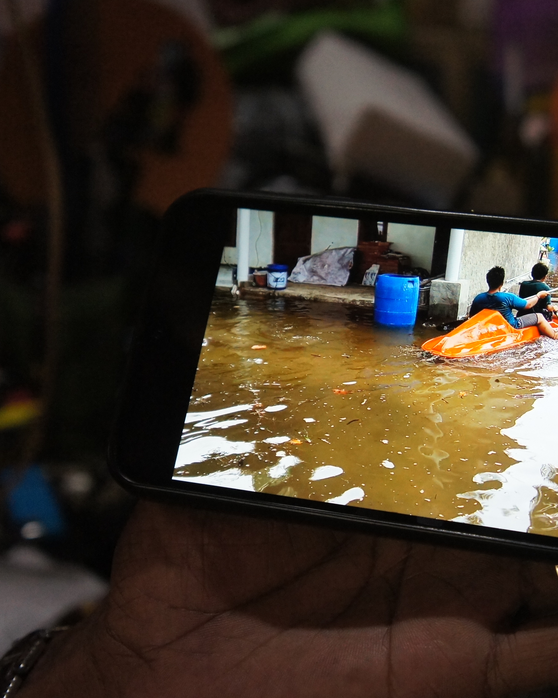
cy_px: 347
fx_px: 1239
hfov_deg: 25.2
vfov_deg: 31.5
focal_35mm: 60
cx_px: 394
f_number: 4
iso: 1600
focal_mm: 28
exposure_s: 1/160
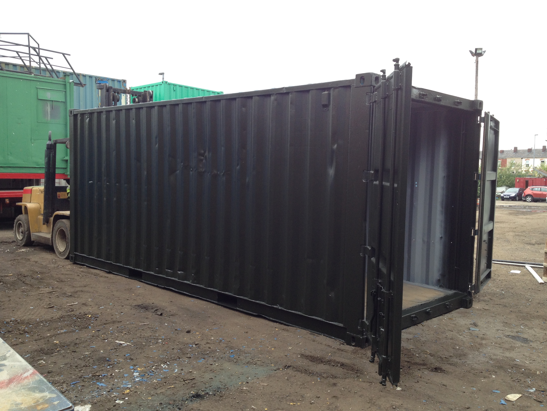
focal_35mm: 36
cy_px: 209
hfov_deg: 51.4
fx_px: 569
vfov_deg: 39.7
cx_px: 278
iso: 50
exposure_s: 1/172
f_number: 2.4
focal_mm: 4.28
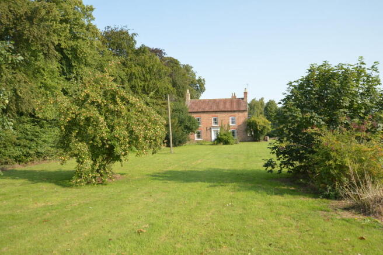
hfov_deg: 62.0
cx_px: 192
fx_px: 319
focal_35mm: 30
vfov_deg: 43.5
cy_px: 128
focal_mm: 20
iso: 200
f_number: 8
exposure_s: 1/200
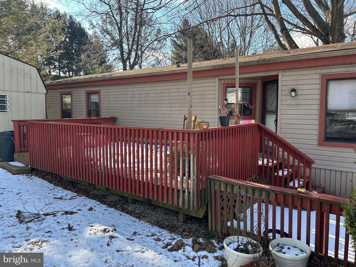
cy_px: 134
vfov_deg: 53.1
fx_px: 267
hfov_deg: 67.3
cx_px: 178
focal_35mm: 26
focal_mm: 5.7
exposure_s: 1/654
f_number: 1.5
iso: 50
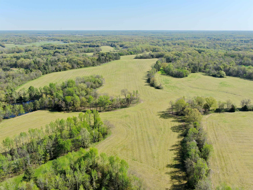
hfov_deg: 61.7
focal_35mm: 29
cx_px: 126
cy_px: 95
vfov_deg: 48.2
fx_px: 212
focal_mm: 5.11
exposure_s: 1/20
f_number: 3
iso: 200
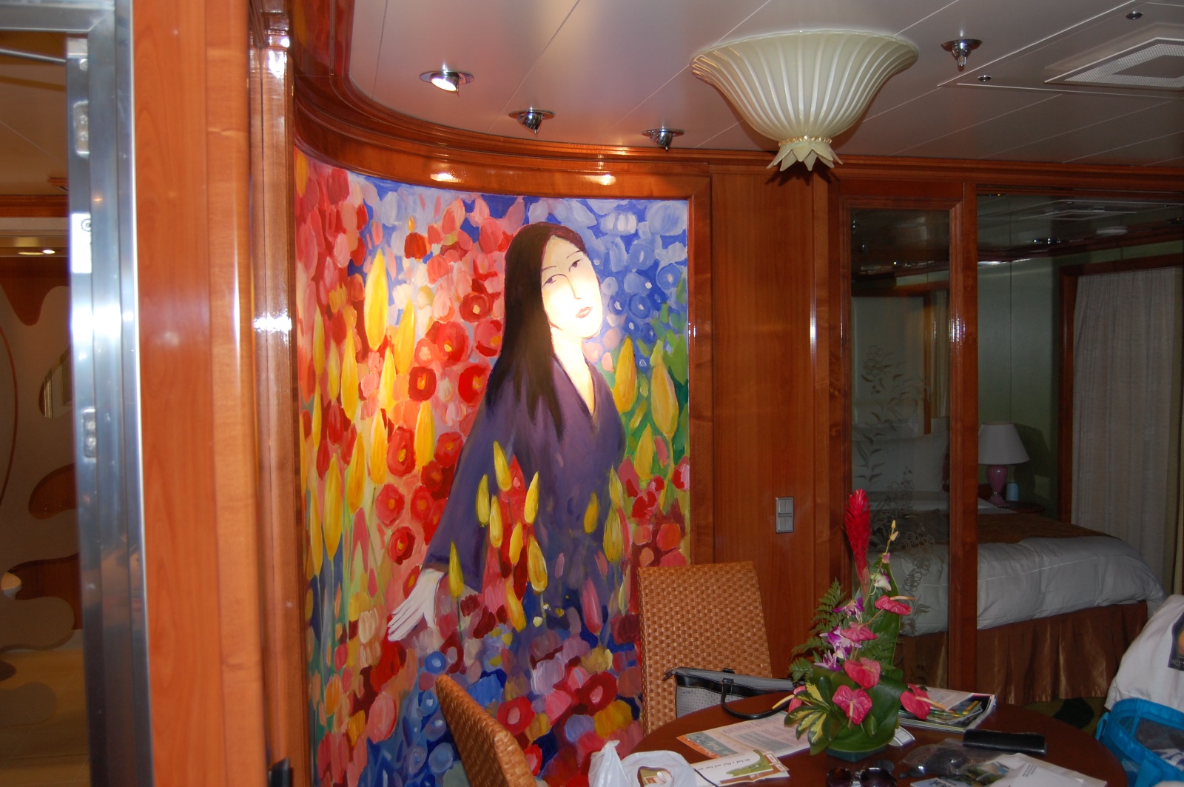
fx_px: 1133
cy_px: 394
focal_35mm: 34
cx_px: 592
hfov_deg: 55.2
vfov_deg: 38.3
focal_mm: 23
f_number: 3.8
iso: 400
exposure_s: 1/60
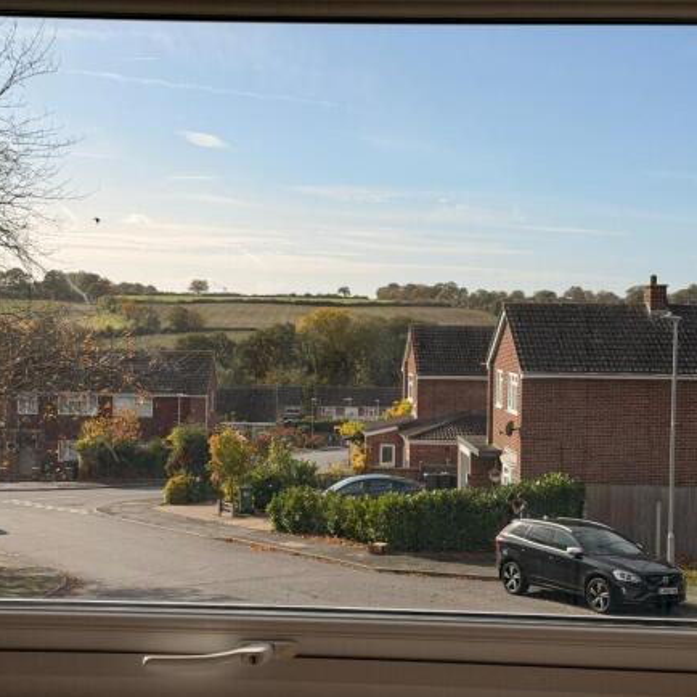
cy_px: 349
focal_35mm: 57
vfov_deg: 30.0
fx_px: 1298
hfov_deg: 29.9
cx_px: 256
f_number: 1.78
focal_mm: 6.76
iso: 80
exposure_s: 1/7143
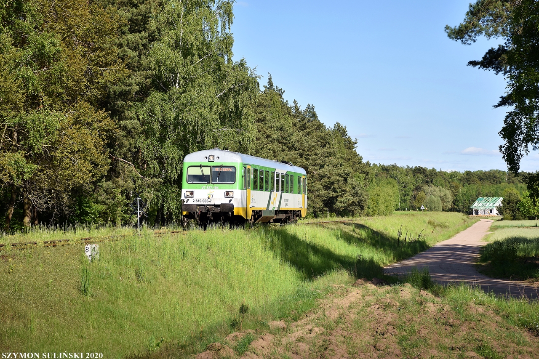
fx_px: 1347
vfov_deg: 15.2
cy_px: 180
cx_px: 270
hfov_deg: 22.6
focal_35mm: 90
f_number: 5.6
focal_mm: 60
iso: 100
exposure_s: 1/500
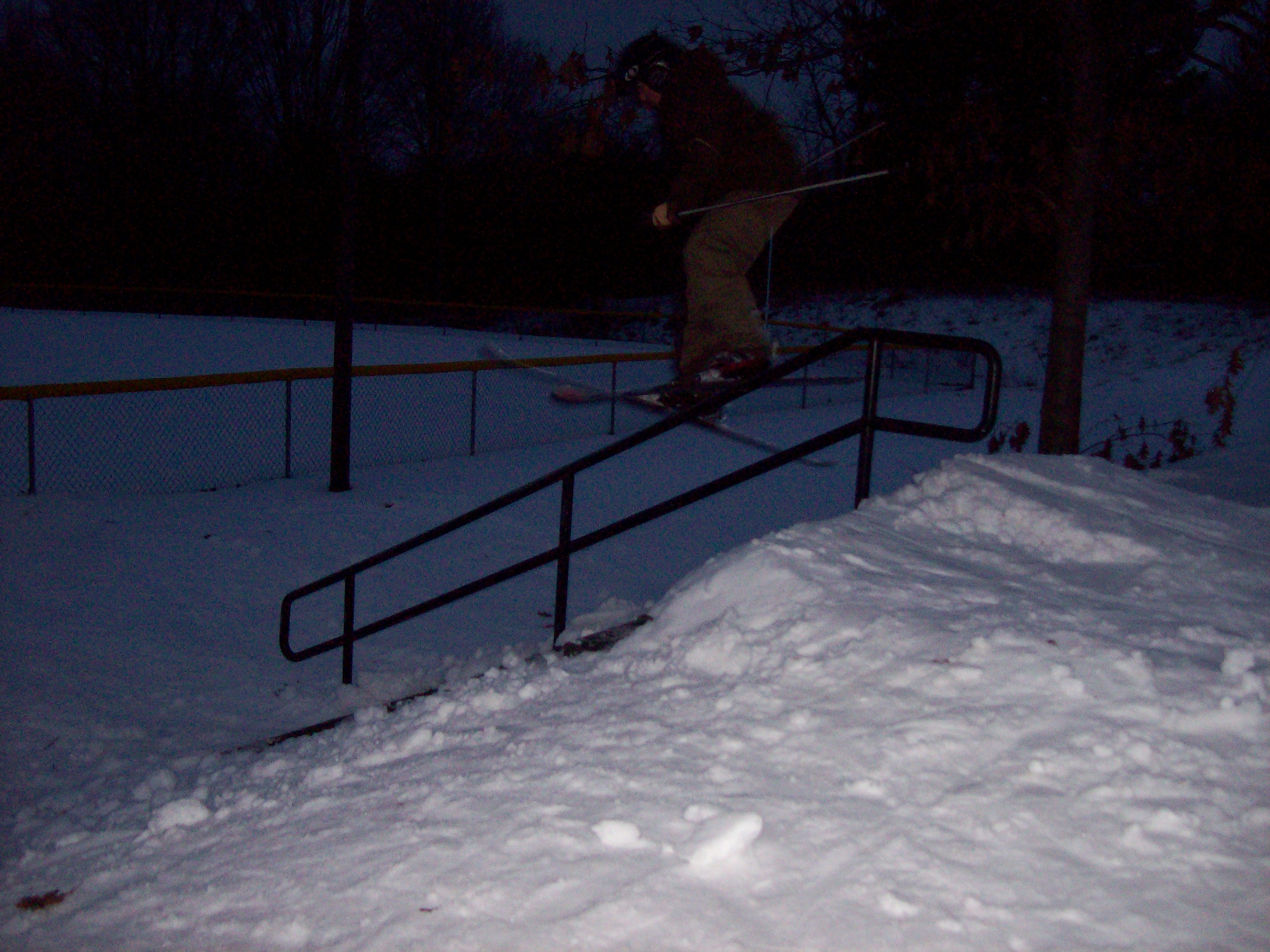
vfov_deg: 39.6
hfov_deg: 51.4
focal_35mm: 36
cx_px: 635
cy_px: 476
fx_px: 1320
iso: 160
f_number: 2.7
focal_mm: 6
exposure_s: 1/64
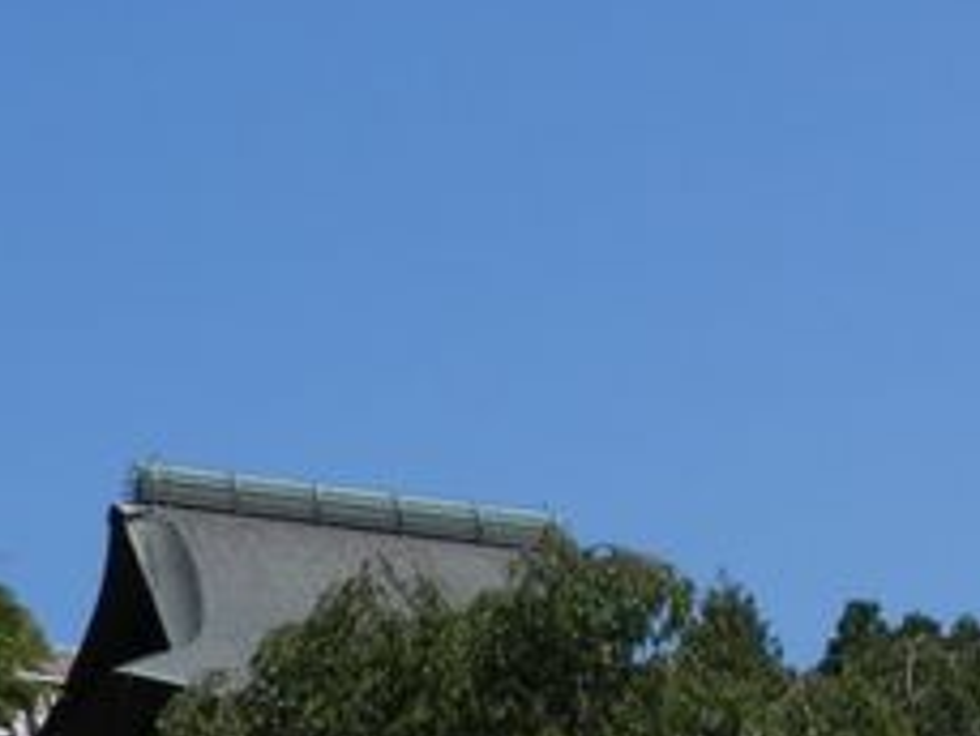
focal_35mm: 171
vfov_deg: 8.7
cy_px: 552
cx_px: 1399
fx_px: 4844
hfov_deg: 11.2
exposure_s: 1/125
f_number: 11.2
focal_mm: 8.9
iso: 80
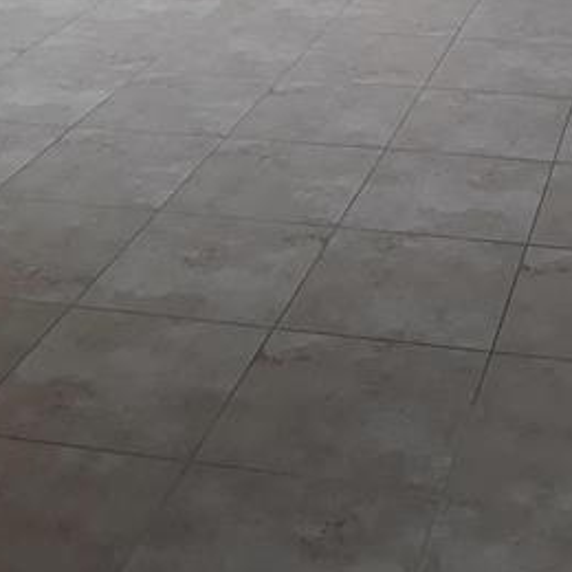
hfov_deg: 23.4
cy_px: -158
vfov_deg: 21.5
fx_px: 1365
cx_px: 431
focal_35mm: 73
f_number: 1.7
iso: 64
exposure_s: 1/100
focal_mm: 3.7
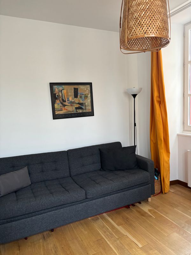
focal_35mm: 26
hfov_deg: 53.1
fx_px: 191
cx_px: 96
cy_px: 128
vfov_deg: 67.3
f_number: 1.6
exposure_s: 1/60
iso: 250
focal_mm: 5.96
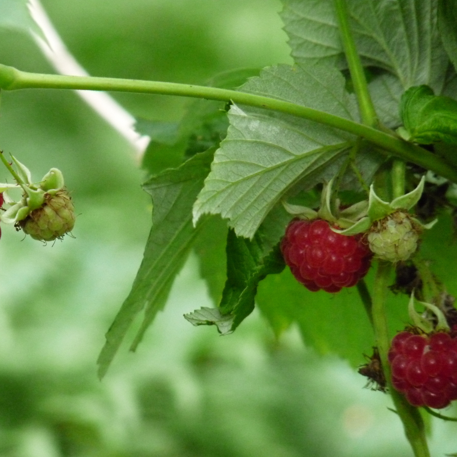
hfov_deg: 3.1
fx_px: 8349
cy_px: 229
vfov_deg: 3.1
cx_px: 161
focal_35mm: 559
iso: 800
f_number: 4.4
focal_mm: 84.2
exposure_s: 1/160
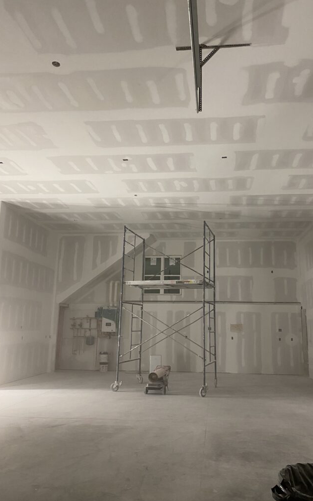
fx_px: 382
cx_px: 180
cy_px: 253
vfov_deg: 66.5
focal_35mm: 28
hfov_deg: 44.4
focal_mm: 4.25
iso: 250
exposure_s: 1/60
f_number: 1.8
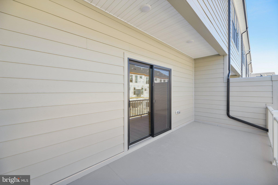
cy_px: 92
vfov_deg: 81.2
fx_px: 108
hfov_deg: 104.3
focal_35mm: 14
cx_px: 139
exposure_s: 1/40
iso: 100
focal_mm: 14
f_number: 8
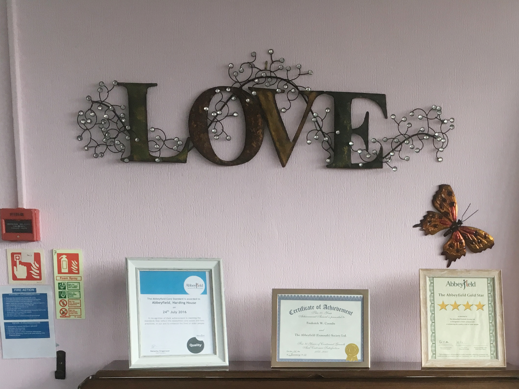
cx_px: 392
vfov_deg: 25.6
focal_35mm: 55
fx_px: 825
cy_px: 365
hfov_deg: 34.2
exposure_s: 1/33
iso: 25
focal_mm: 4.15
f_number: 2.2
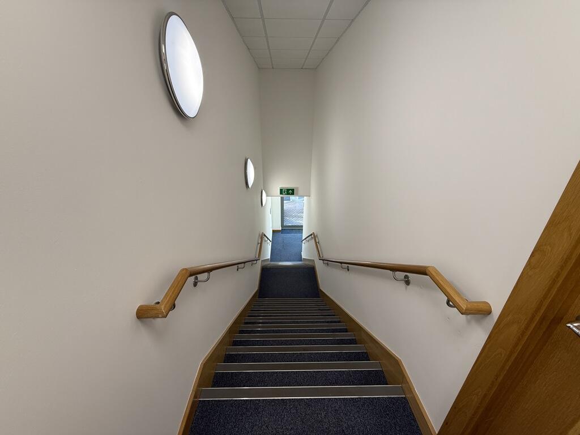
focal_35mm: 14
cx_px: 290
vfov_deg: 85.7
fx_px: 235
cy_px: 218
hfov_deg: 102.1
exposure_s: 1/100
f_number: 2.2
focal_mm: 2.22
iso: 80
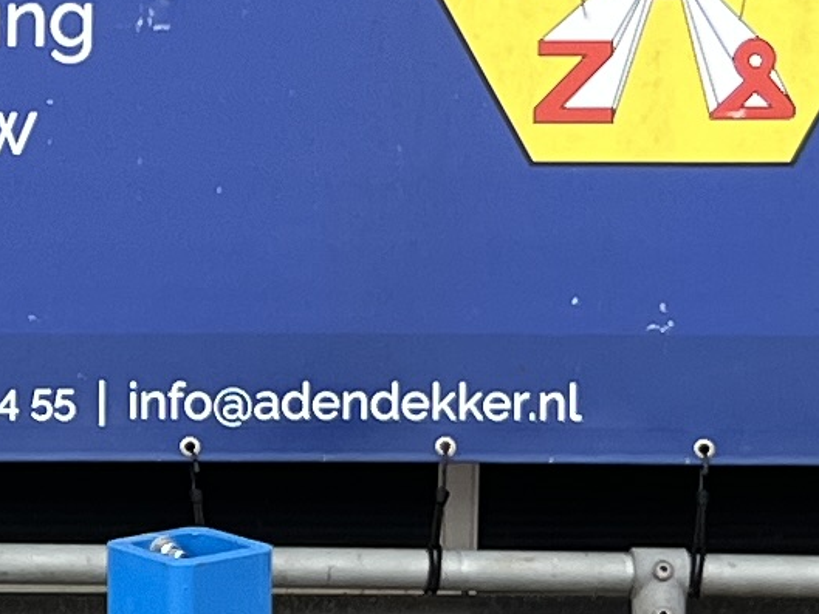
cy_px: 461
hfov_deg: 9.7
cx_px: -406
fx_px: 4686
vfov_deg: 7.5
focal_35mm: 198
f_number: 1.5
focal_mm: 5.7
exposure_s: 1/808
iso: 50
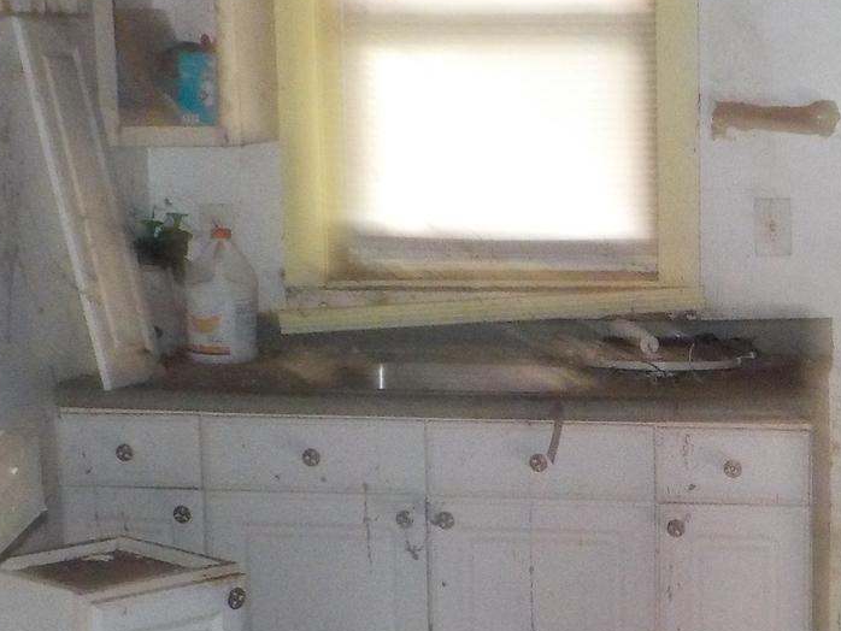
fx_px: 2139
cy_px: 407
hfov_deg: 21.9
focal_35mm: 88
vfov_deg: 16.8
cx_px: 713
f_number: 3.3
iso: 450
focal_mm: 4.1
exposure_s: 1/15
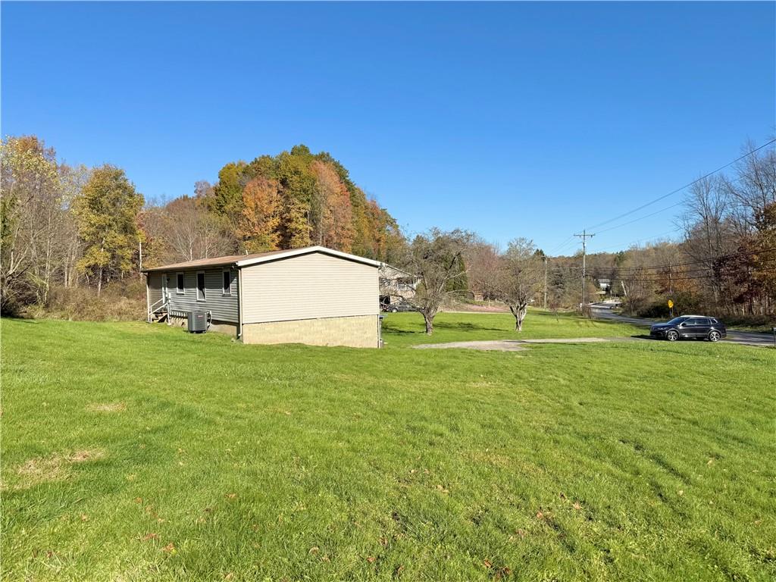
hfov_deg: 71.6
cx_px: 388
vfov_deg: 56.8
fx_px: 538
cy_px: 291
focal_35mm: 24
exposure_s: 1/5319
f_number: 1.78
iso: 80
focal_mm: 6.76
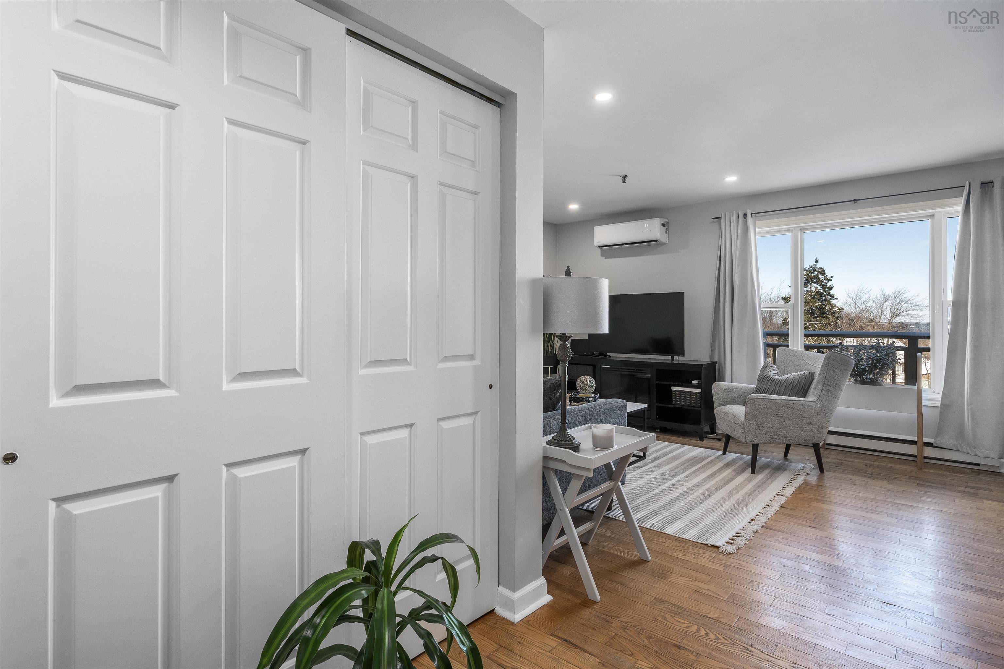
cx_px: 502
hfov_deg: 90.0
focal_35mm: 18
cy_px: 334
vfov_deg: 67.4
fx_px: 502
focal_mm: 12
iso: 320
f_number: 10
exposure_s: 1/60
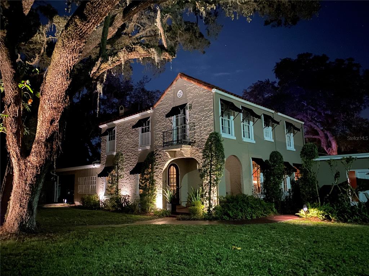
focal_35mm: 26
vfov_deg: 53.1
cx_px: 184
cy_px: 138
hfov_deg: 67.3
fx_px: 277
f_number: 1.8
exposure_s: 1/2
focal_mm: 4.25
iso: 1000
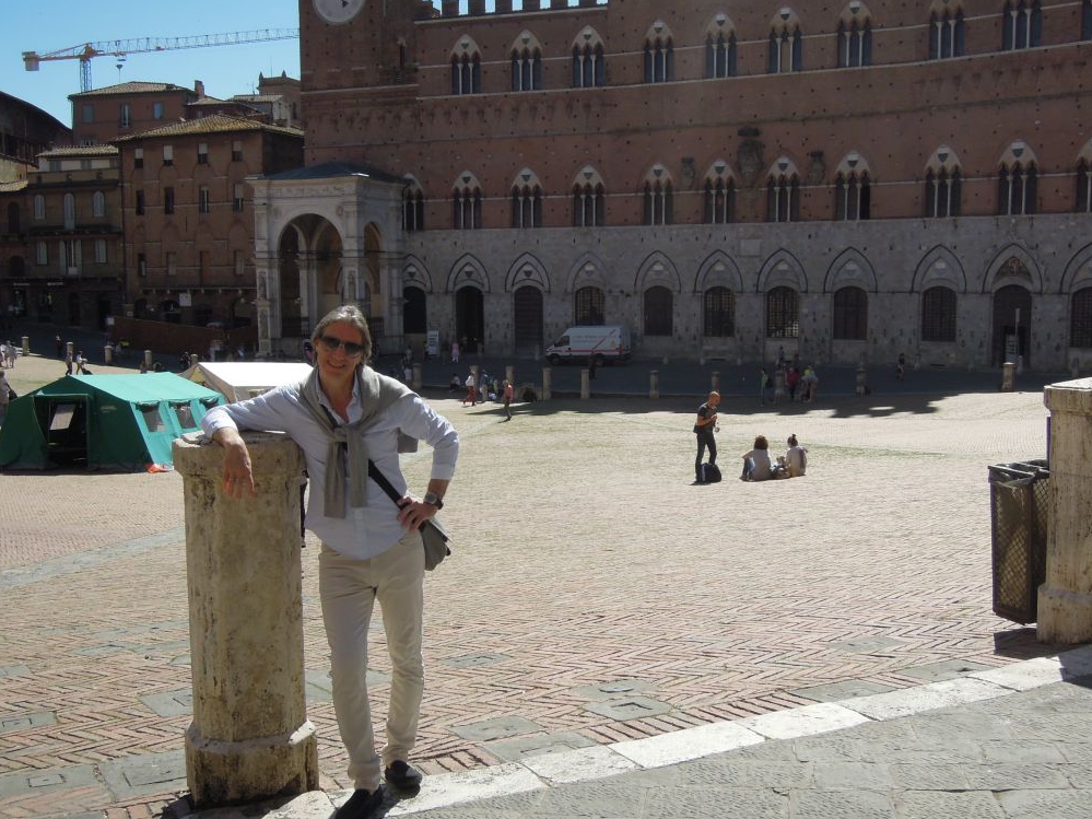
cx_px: 554
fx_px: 1293
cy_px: 416
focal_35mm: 41
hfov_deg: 45.8
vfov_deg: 35.1
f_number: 3.7
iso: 160
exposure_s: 1/1600
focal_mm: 7.2
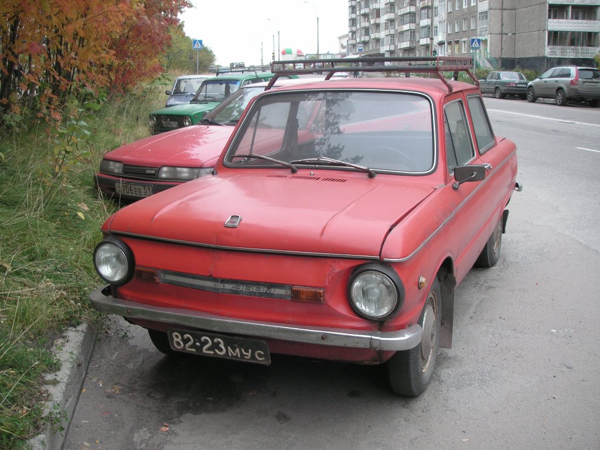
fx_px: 659
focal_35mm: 38
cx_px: 300
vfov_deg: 37.7
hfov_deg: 49.0
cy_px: 225
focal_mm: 6.3
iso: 64
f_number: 3.3
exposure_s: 1/45
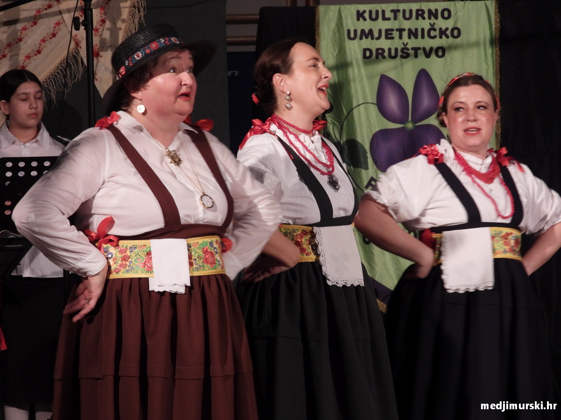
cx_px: 280
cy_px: 210
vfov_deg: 8.0
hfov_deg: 10.7
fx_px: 2998
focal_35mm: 185
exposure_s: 1/25
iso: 400
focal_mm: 33.2
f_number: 4.5
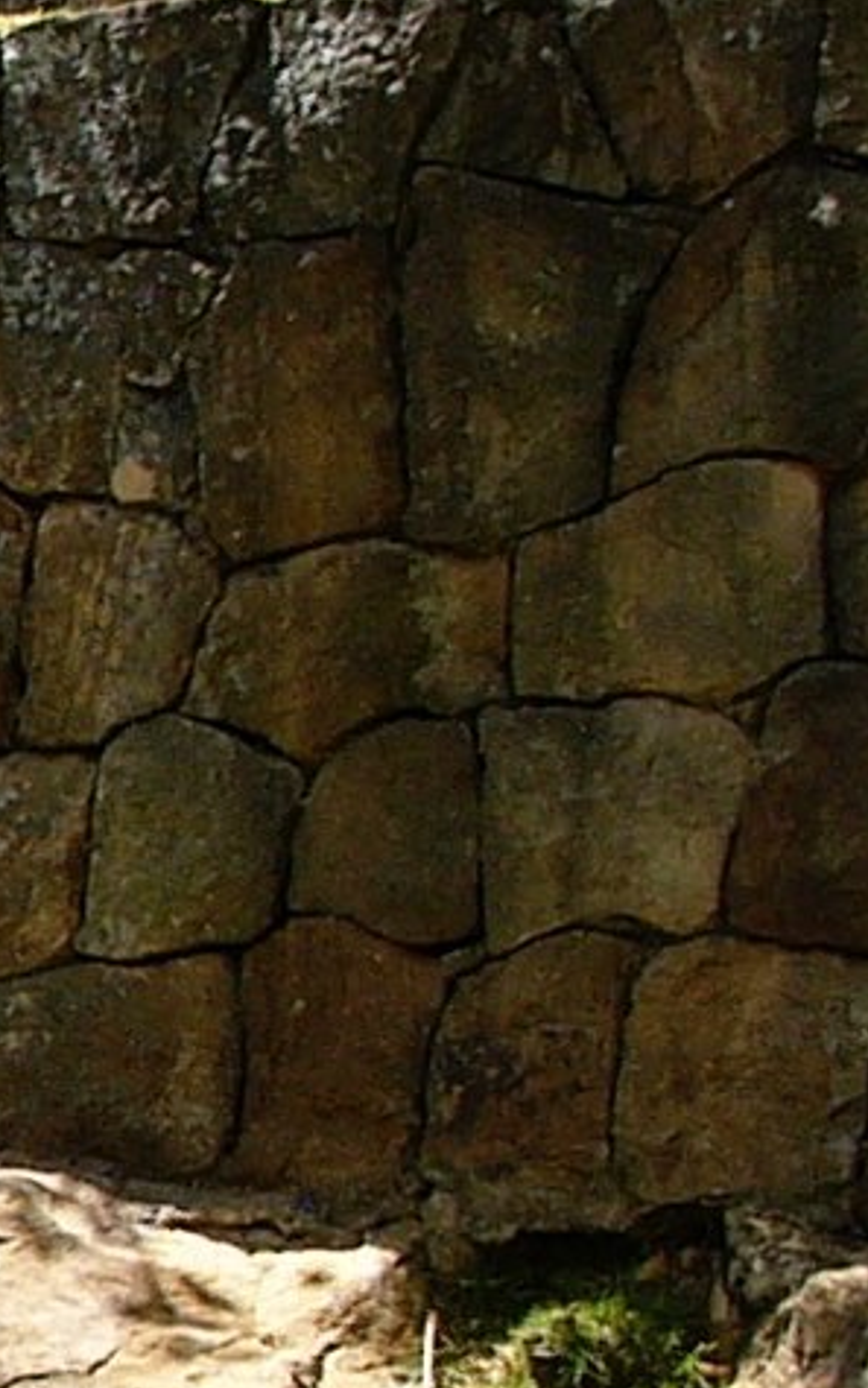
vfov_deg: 13.0
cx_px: -1651
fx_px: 6054
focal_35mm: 160
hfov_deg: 7.3
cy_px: 1046
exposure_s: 1/250
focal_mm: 7
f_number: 5.6
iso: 100
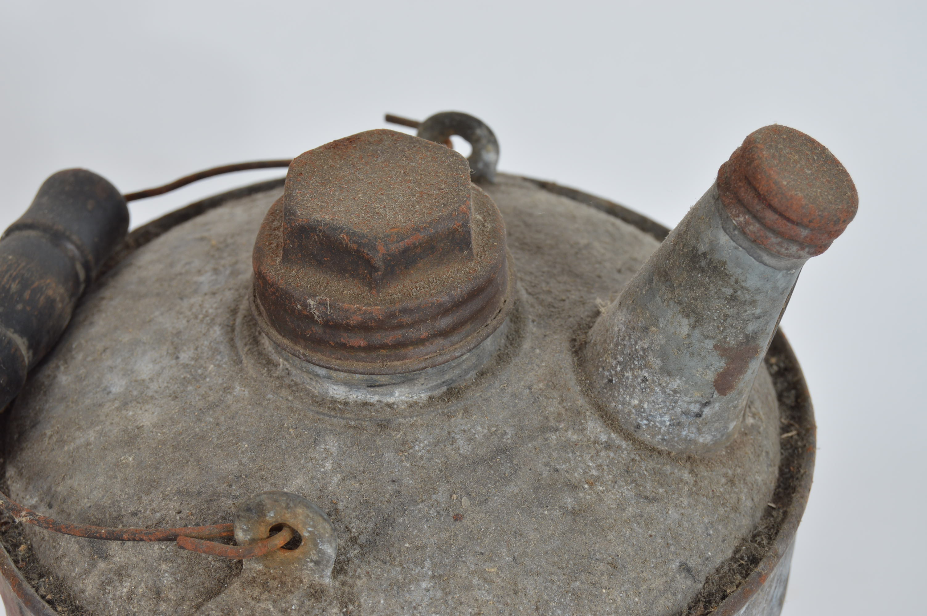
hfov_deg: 24.6
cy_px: 308
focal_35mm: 82
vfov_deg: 16.5
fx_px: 2122
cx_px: 464
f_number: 9
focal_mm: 55
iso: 100
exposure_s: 1/80
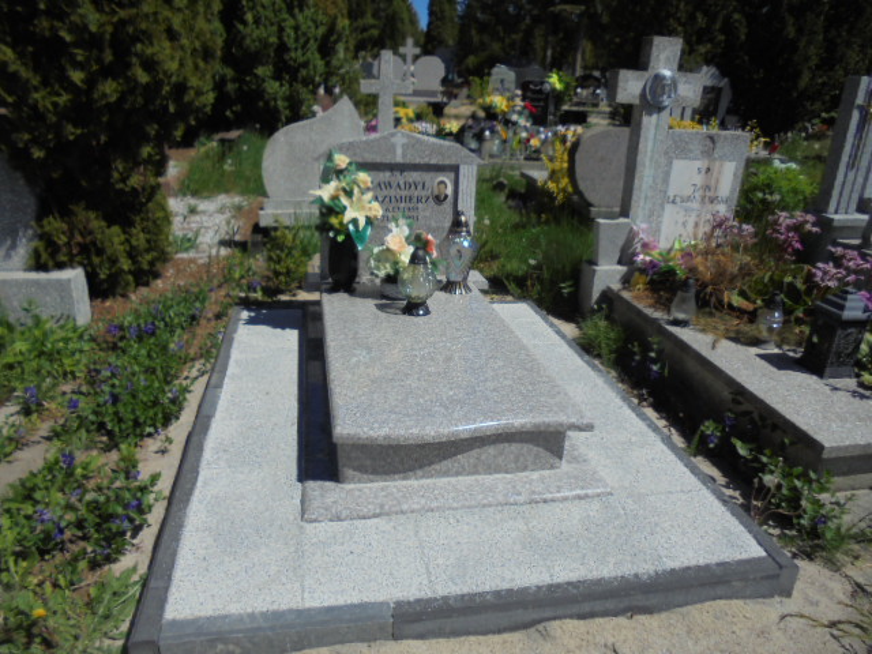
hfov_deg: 67.3
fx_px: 655
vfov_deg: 53.1
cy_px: 327
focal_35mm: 26
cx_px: 436
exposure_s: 1/250
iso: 100
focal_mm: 4.6
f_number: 11.5
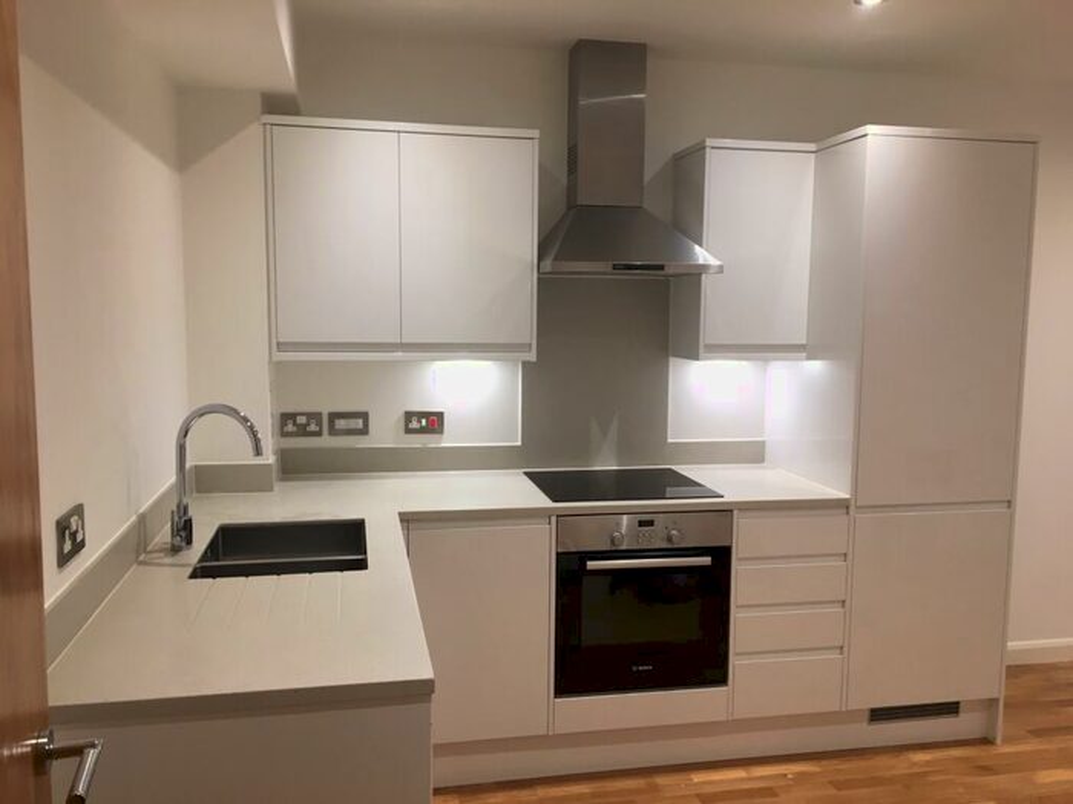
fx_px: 899
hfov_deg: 61.7
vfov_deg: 48.2
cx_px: 536
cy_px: 402
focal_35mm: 29
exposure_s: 1/33
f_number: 2.2
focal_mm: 4.15
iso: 64
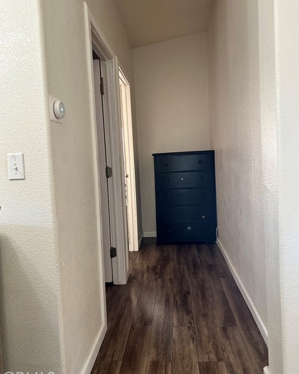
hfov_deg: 51.5
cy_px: 181
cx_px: 152
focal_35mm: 28
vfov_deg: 62.2
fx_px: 310
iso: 160
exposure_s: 1/60
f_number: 1.5
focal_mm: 5.7
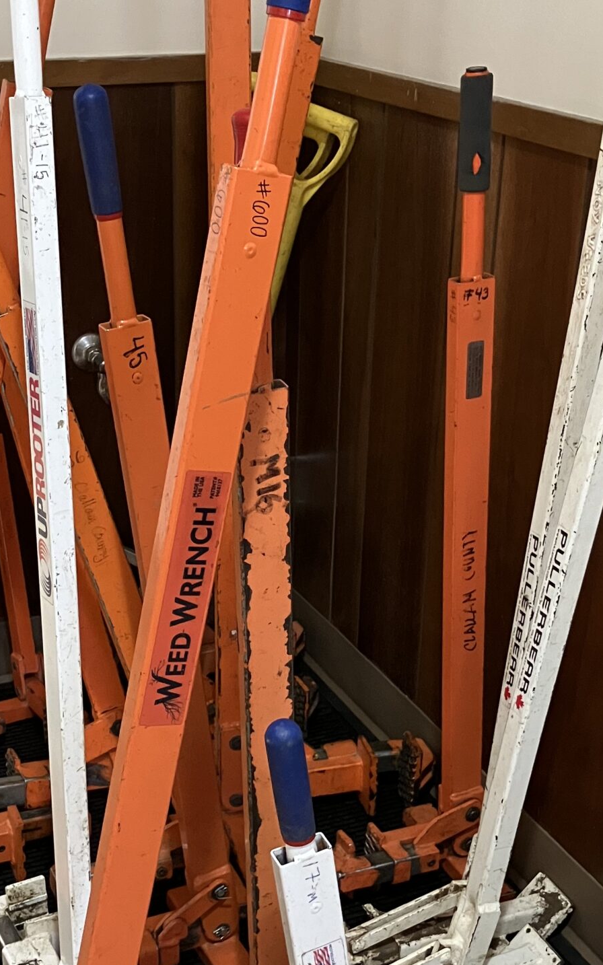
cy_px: 603
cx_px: 234
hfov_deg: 24.4
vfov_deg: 38.0
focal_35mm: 53
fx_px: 1394
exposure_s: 1/30
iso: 400
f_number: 1.8
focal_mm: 3.99
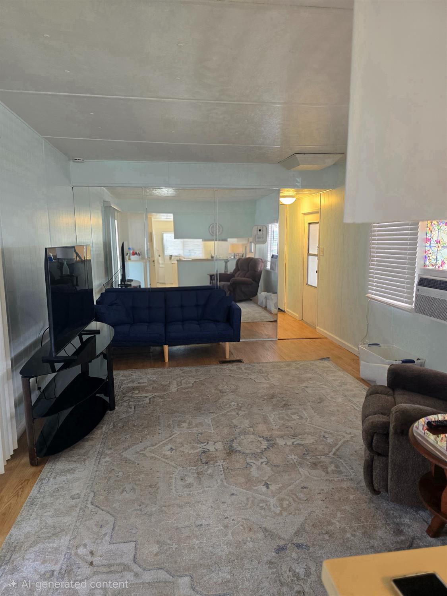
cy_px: 298
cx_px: 224
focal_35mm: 23
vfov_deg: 73.9
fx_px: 396
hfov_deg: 58.9
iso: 320
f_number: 1.7
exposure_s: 1/120
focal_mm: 6.3
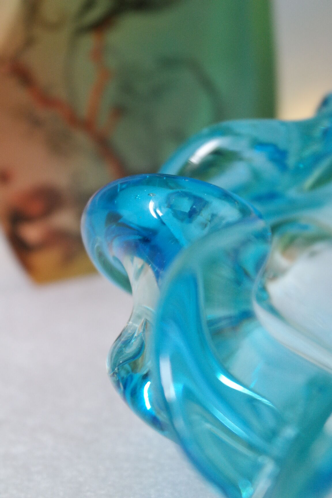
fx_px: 1065
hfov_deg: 17.7
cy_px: 249
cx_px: 166
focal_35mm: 77
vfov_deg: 26.3
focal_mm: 50
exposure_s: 1/30
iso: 1600
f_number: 5.6
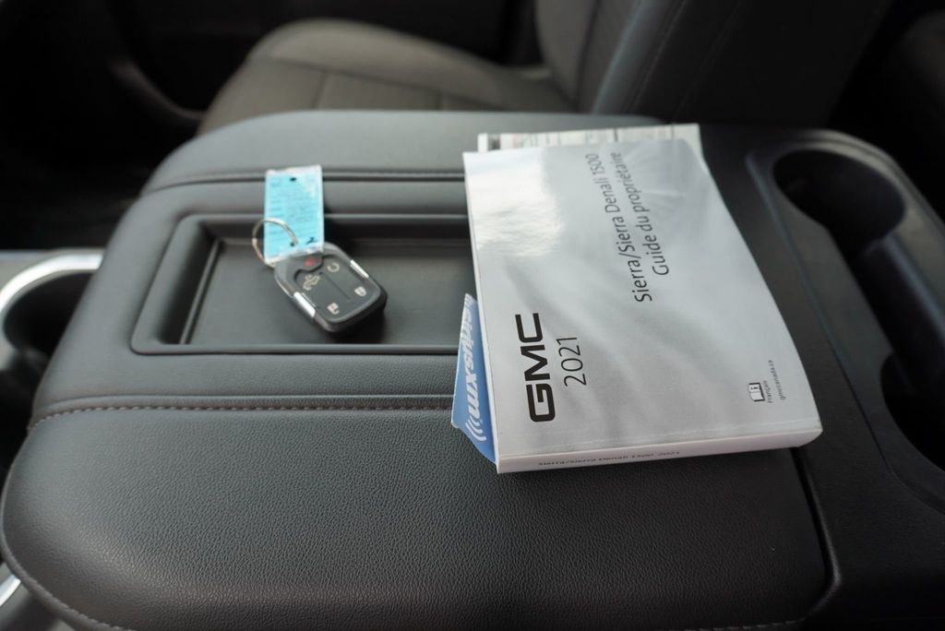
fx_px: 630
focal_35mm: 24
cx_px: 472
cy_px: 316
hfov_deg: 73.7
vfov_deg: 53.2
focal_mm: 16
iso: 100
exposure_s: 1/125
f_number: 4
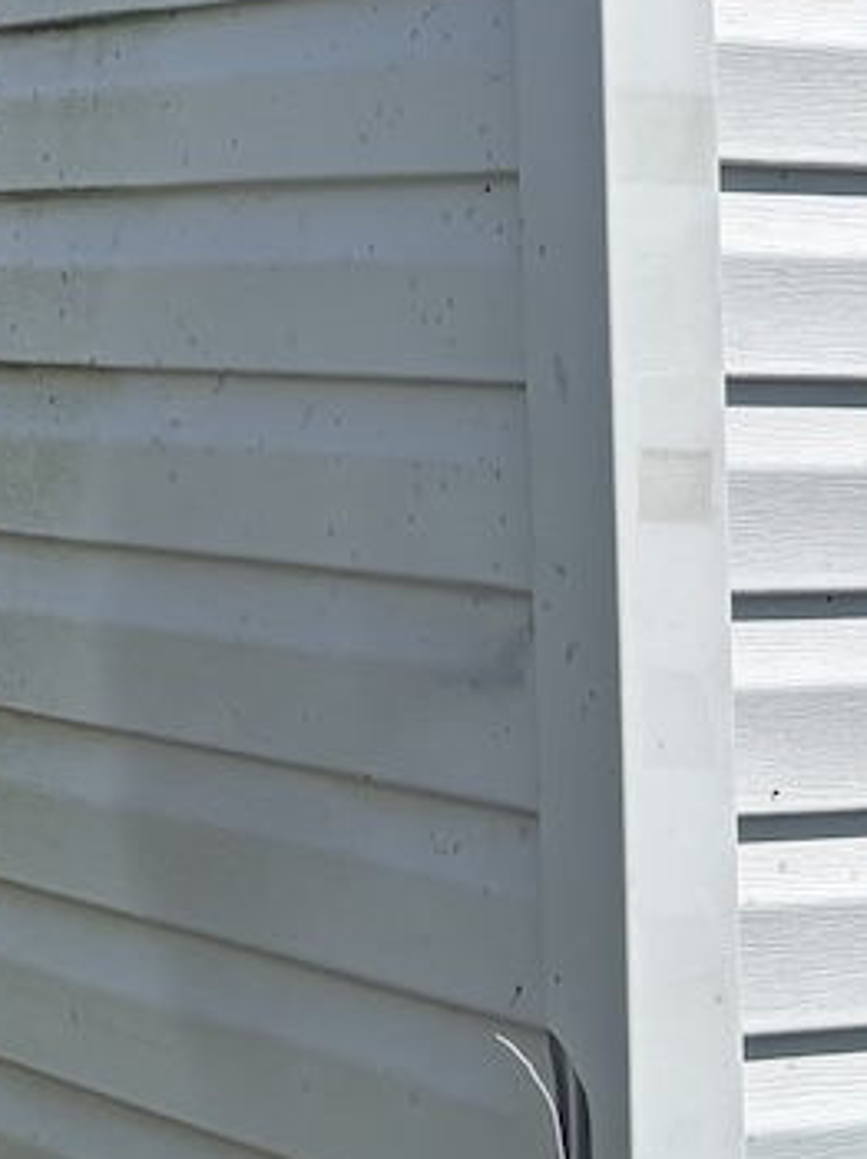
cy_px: -179
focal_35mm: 119
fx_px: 3979
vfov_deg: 16.0
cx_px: -390
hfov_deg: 11.9
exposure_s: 1/3650
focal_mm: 5.96
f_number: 1.6
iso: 50
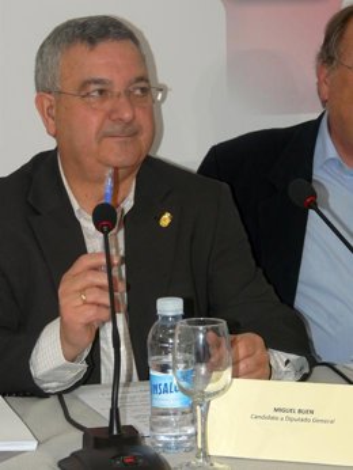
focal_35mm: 141
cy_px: 235
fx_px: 1915
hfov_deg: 10.5
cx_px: 176
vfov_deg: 14.0
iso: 100
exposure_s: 1/60
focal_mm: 23.1
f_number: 3.6
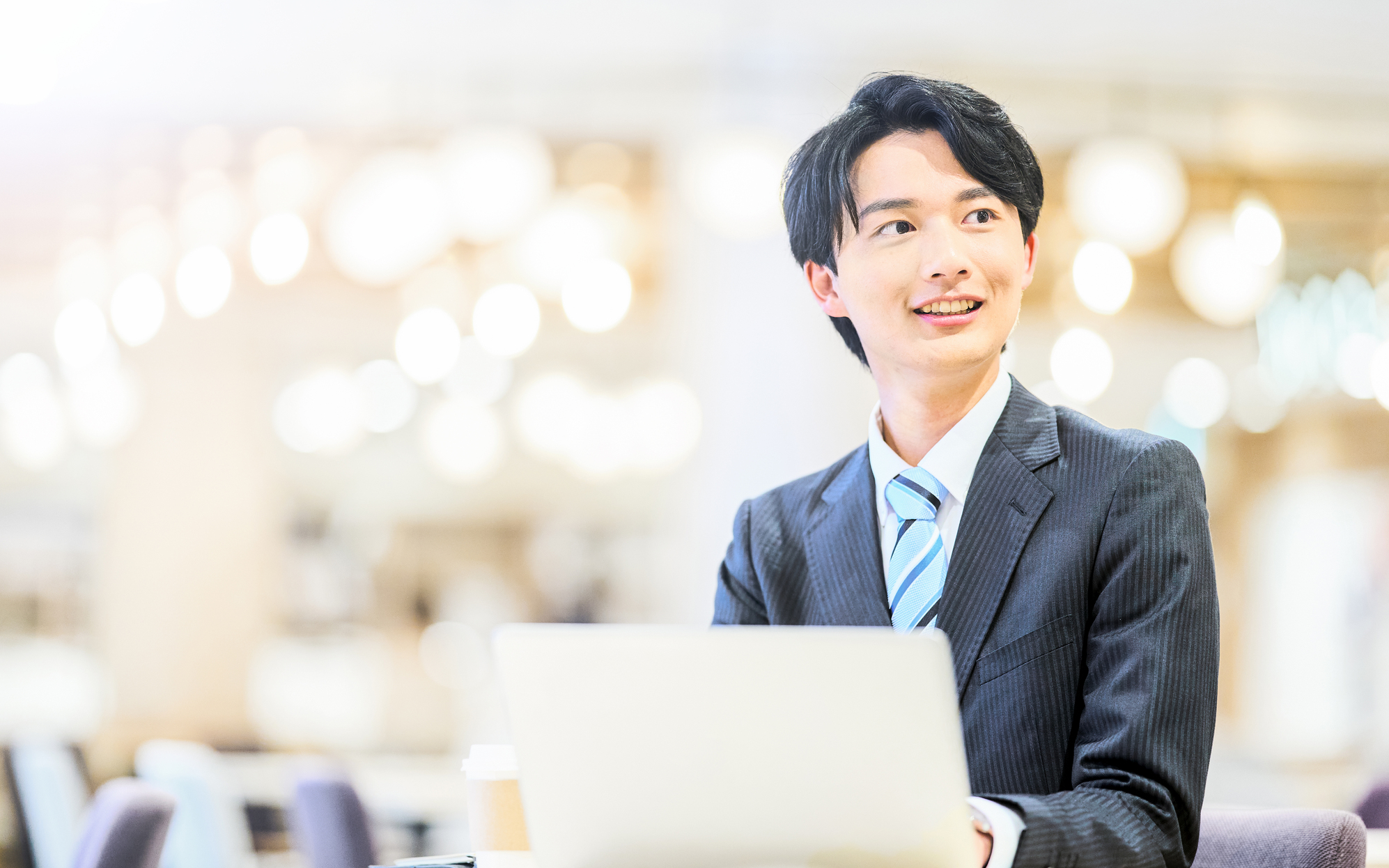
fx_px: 5224
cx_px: 694
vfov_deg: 9.5
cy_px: 420
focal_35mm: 138
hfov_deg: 15.1
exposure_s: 1/320
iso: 800
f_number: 1.8
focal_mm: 135
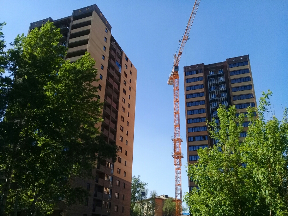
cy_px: 108
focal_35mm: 31
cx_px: 144
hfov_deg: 58.4
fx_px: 258
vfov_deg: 45.4
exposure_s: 1/822
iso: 50
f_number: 2.2
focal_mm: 3.3
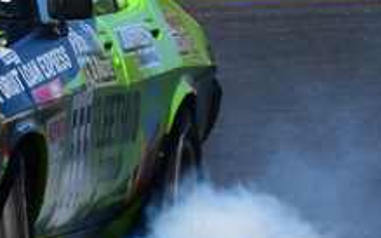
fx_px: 22611
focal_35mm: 2177
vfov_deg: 0.6
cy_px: -52
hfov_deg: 1.0
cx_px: -193
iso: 400
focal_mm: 390
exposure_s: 1/640
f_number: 13
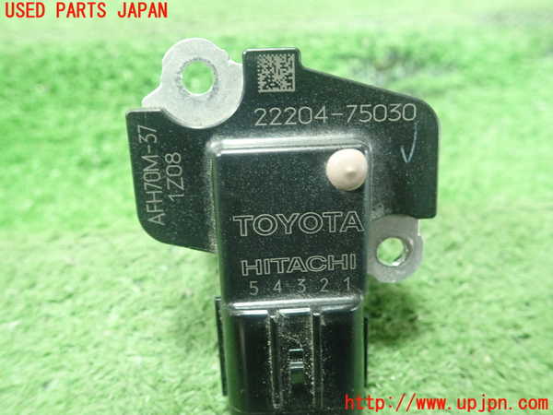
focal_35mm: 30
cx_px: 276
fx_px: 479
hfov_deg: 60.0
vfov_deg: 46.8
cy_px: 208
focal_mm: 5.5
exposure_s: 1/80
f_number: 2.3
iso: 800
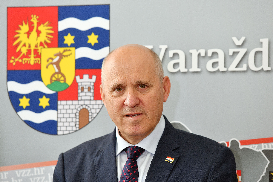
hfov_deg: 12.5
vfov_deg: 8.3
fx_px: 1251
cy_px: 91
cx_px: 136
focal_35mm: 165
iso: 1250
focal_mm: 165
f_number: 5
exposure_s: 1/200
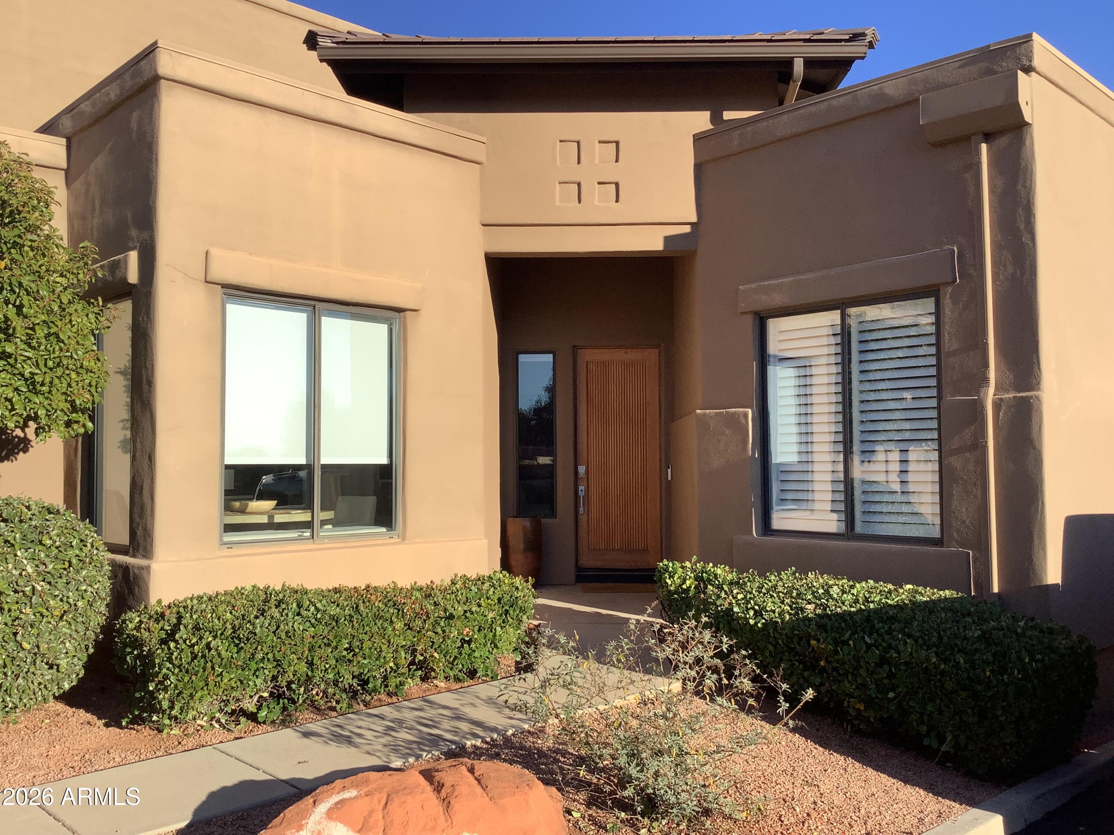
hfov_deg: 58.4
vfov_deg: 45.4
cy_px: 418
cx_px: 557
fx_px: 998
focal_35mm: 31
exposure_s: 1/1058
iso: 25
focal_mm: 3.3
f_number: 2.4
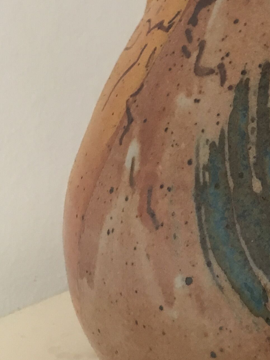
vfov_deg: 20.8
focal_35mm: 91
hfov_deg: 15.0
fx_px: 946
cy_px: 0
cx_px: 414
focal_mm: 4.15
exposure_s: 1/33
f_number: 2.2
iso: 50
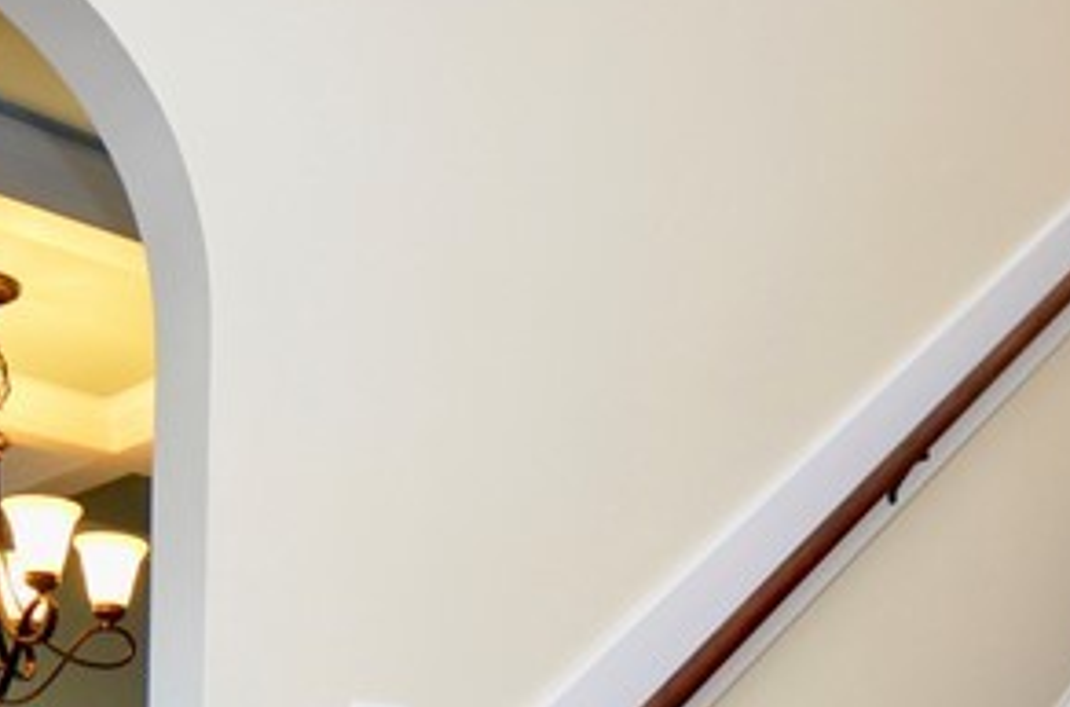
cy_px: 918
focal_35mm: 56
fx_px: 1660
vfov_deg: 21.7
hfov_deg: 35.6
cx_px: 650
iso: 720
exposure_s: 1/60
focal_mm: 10
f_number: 4
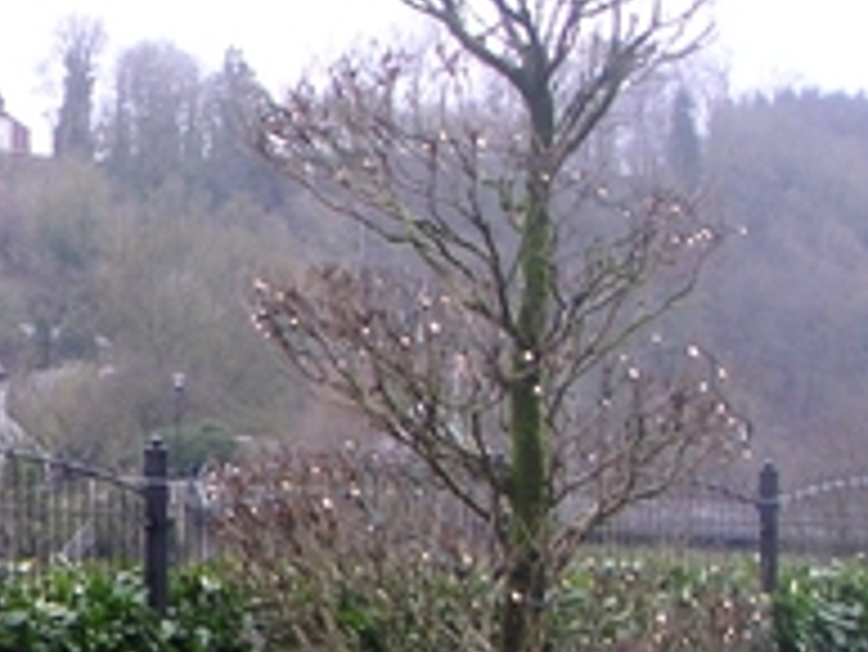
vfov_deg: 12.4
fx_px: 2961
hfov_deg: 15.8
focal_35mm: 118
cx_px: -279
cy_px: 634
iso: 80
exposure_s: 1/45
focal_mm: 6
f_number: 2.8
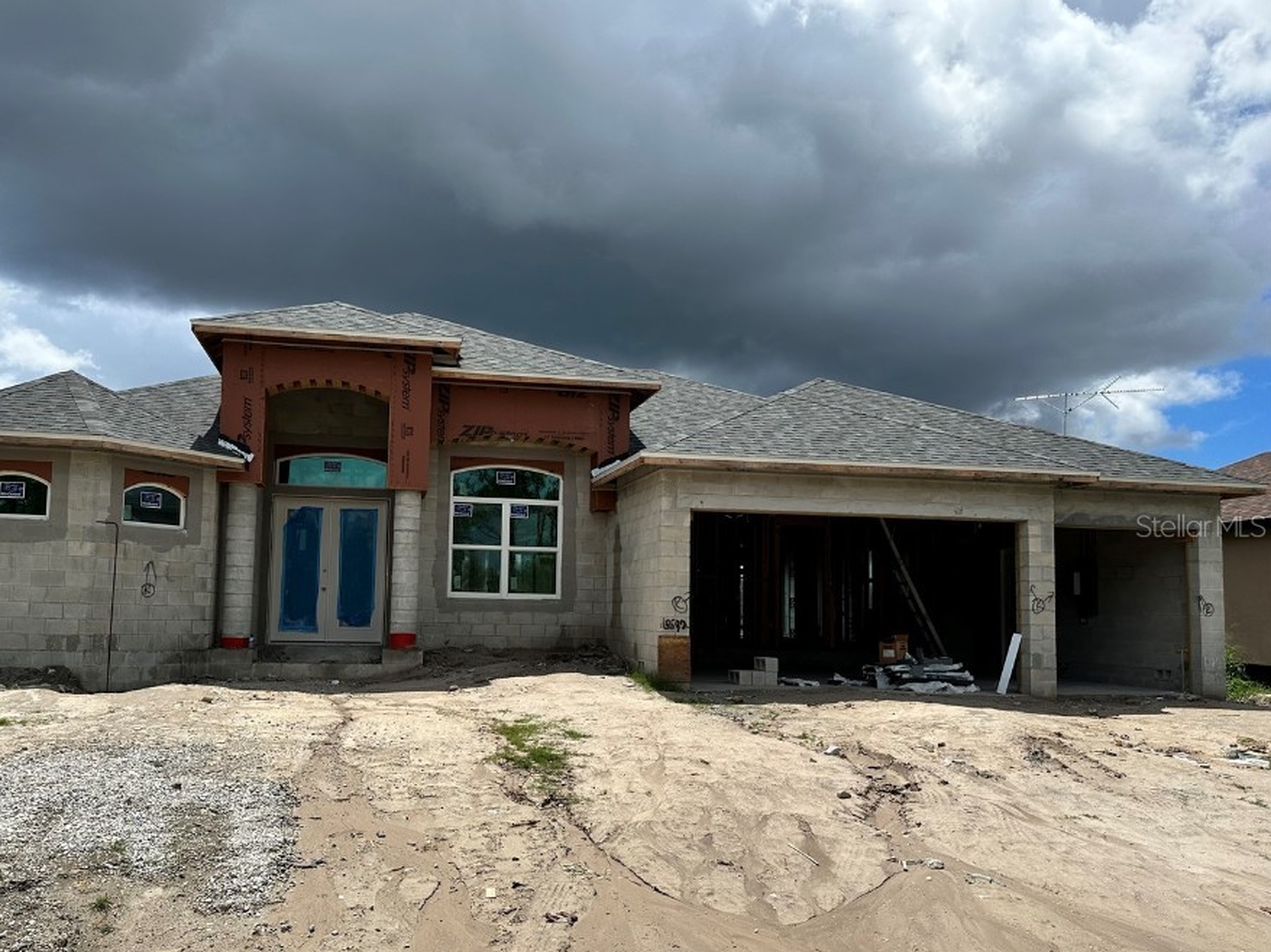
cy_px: 525
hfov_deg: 63.1
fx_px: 1028
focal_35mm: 28
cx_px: 531
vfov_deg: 49.6
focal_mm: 6.86
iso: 80
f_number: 1.78
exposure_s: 1/7576
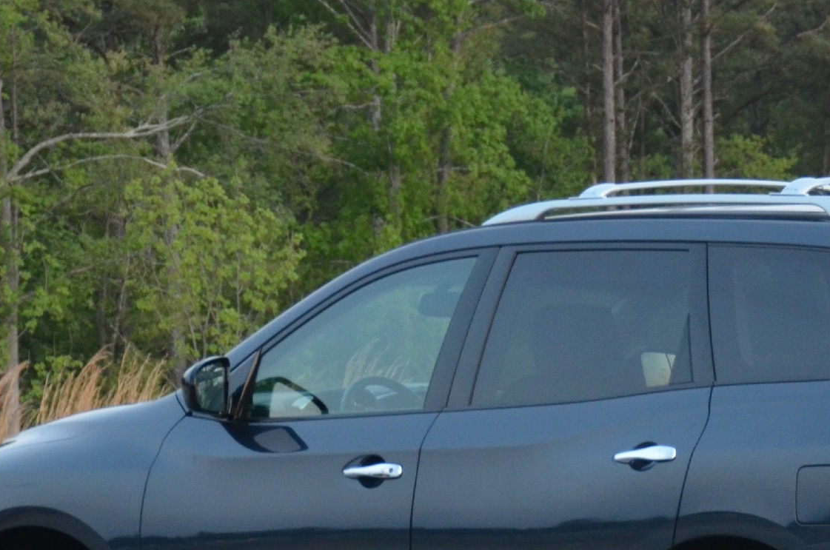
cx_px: 702
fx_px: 6927
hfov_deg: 6.8
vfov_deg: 4.5
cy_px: 429
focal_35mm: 301
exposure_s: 1/30
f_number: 5.3
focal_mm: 90
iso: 1600
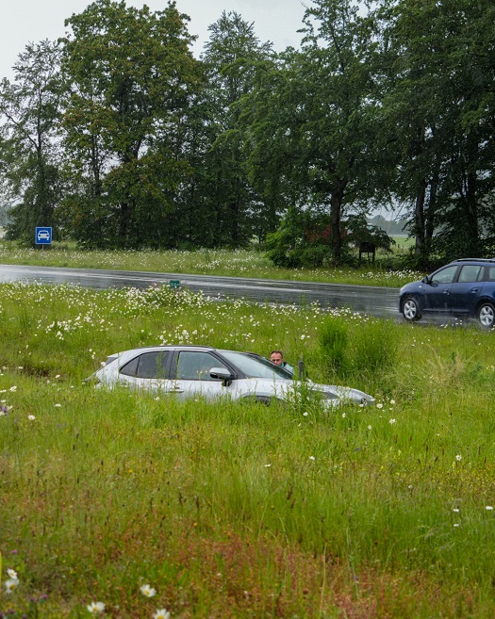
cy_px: 308
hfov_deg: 21.6
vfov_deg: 27.1
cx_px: 118
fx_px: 1283
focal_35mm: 70
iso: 500
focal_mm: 49
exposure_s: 1/400
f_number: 5.6
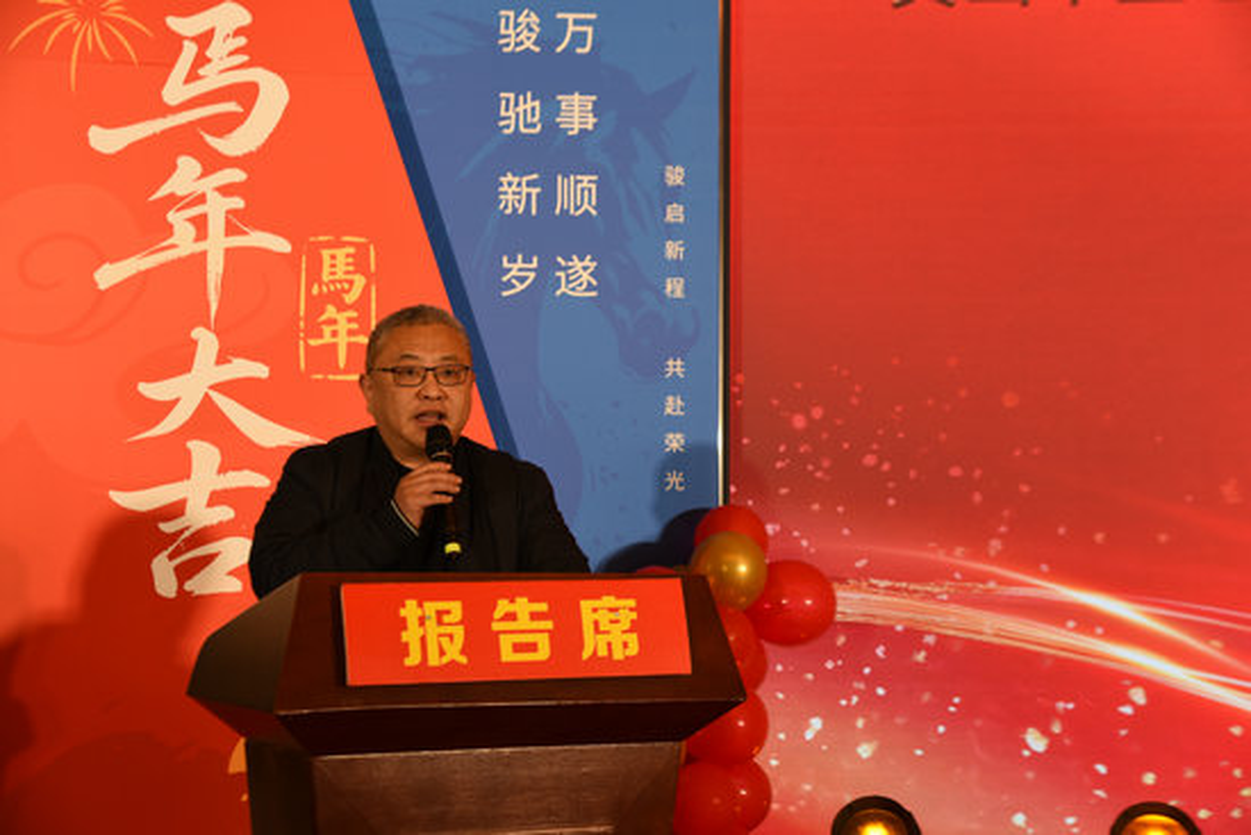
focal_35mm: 62
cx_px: 626
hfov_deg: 32.4
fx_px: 2155
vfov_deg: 21.9
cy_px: 418
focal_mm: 62
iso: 500
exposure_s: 1/100
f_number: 6.3
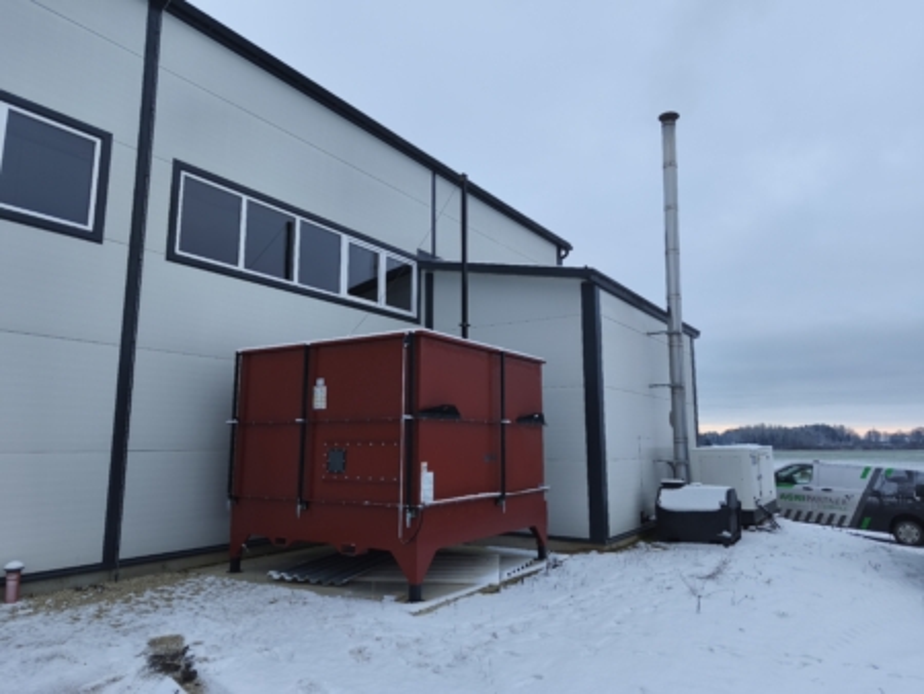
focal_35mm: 23
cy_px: 347
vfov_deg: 58.9
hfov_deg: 73.9
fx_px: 614
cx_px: 462
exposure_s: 1/99.9
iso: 64
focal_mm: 6.18
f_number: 1.65
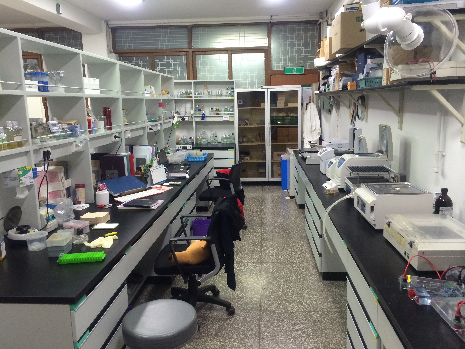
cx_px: 232
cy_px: 174
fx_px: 403
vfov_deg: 46.8
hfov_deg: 60.0
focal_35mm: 30
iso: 125
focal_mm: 4.12
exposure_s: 1/30
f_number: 2.2
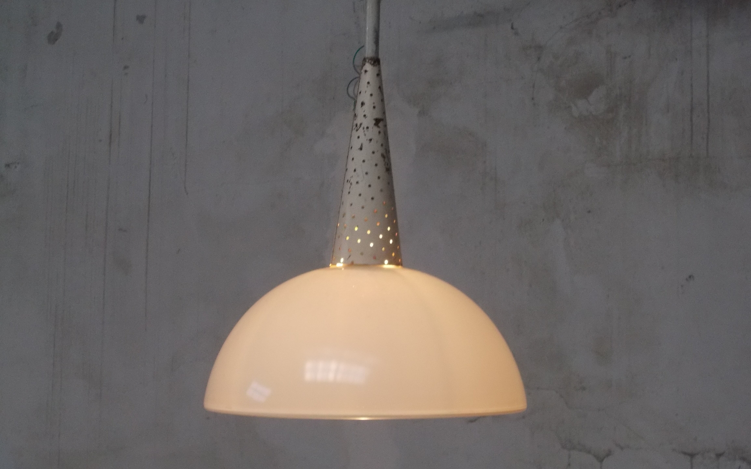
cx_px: 375
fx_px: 1433
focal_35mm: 70
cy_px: 248
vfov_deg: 18.6
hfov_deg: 29.4
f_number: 5.3
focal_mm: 11.8
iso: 320
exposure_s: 1/60
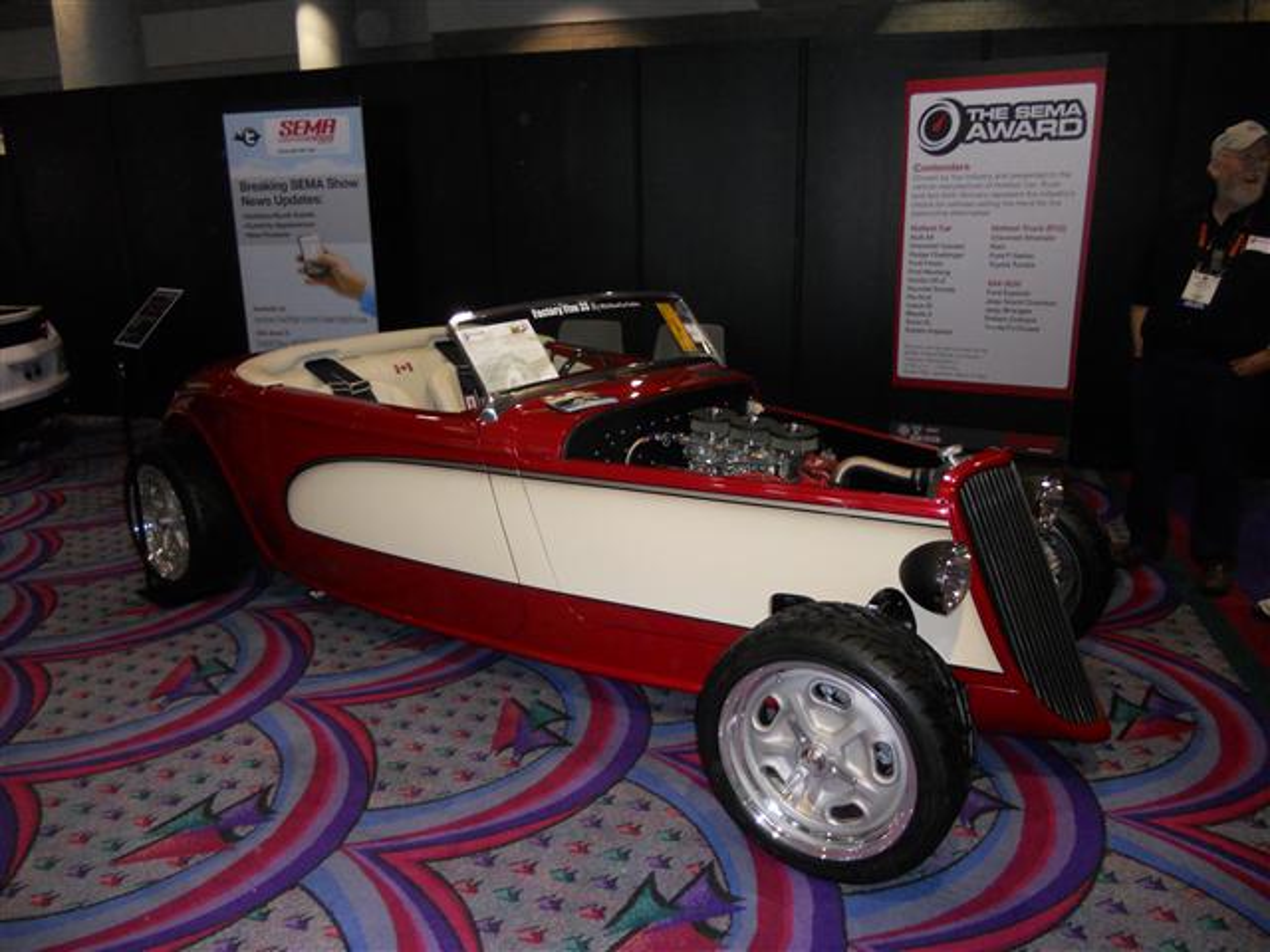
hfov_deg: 65.3
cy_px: 476
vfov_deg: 51.4
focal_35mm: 27
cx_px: 635
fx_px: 991
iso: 250
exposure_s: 1/25
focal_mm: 4.9
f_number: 3.2
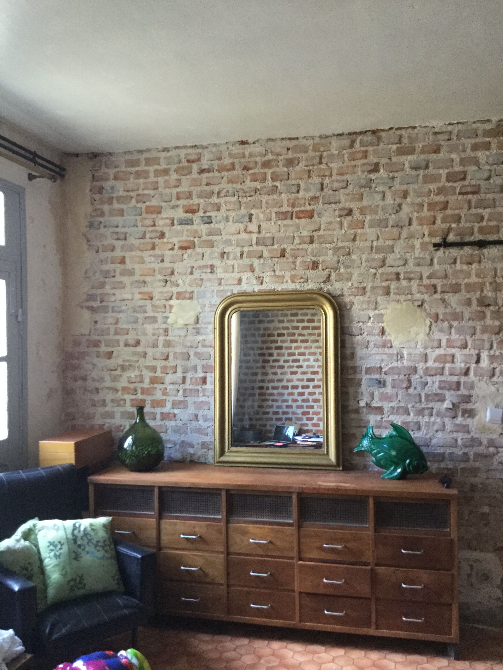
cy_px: 335
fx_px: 601
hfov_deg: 45.4
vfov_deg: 58.4
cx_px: 252
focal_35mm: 31
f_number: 2.4
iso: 200
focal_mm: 3.3
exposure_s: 1/33
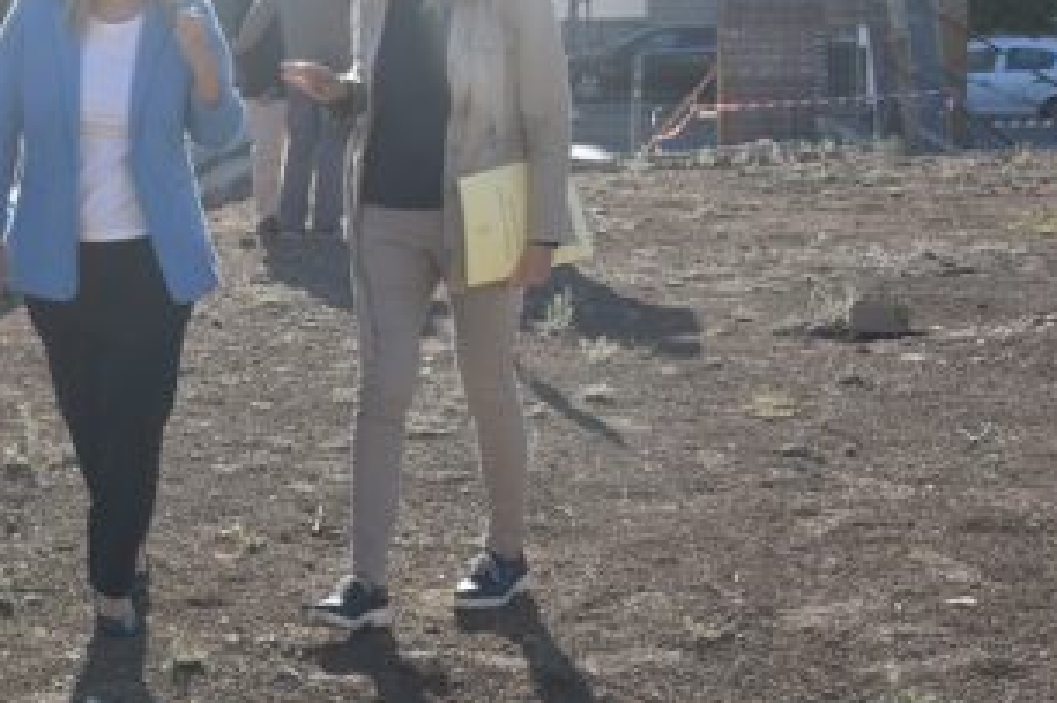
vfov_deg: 15.0
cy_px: 306
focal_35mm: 91
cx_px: -111
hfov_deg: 21.2
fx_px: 2670
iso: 250
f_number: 8
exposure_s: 1/500
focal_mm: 24
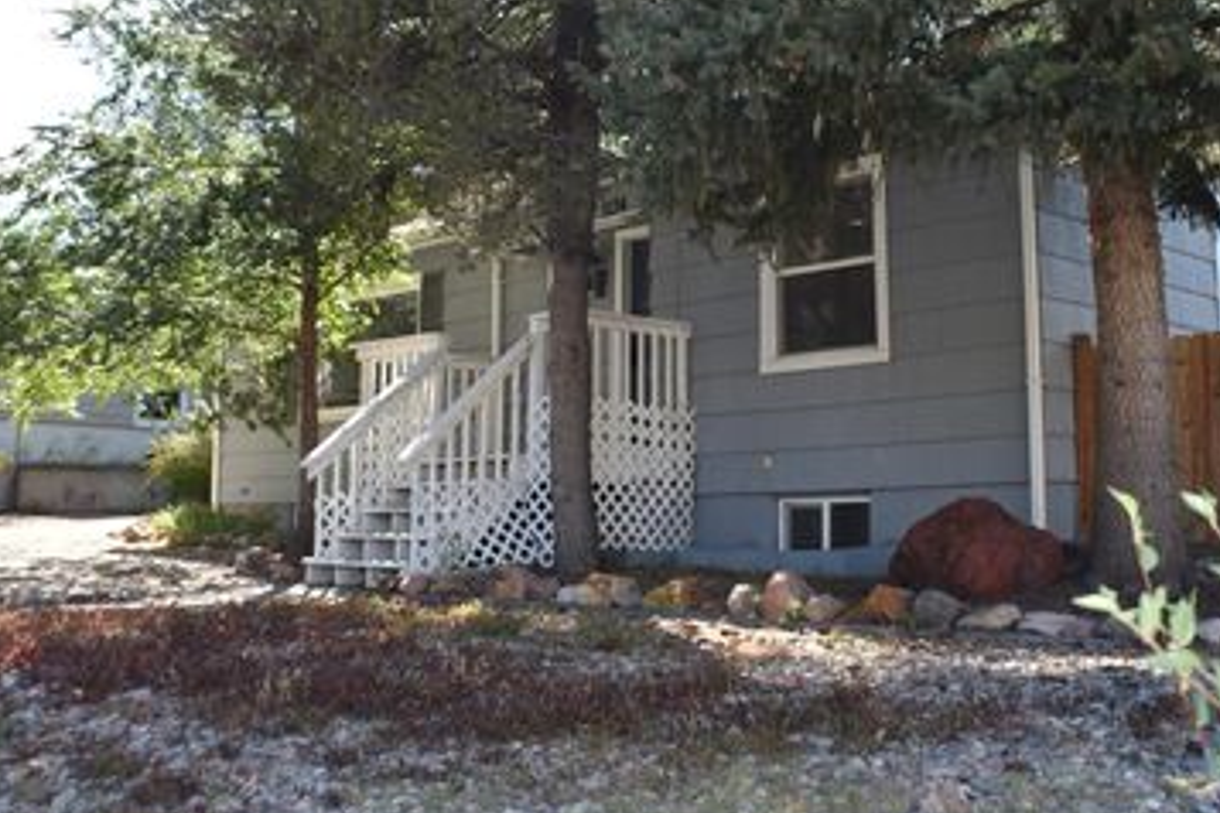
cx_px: 786
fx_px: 1921
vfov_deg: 23.8
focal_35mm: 57
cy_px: 278
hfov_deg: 35.0
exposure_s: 1/125
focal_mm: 27
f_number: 5.6
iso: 100
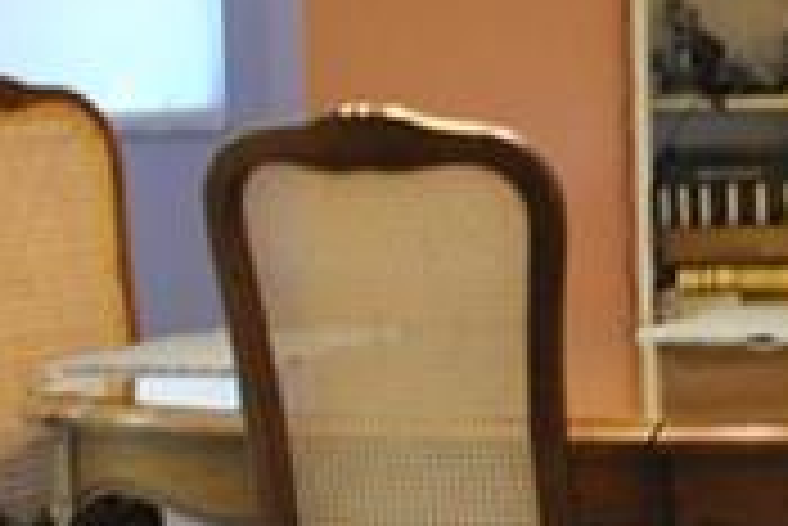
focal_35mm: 211
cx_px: 1360
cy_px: 157
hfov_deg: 9.3
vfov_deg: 6.5
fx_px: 4622
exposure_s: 1/25
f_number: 4
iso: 400
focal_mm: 24
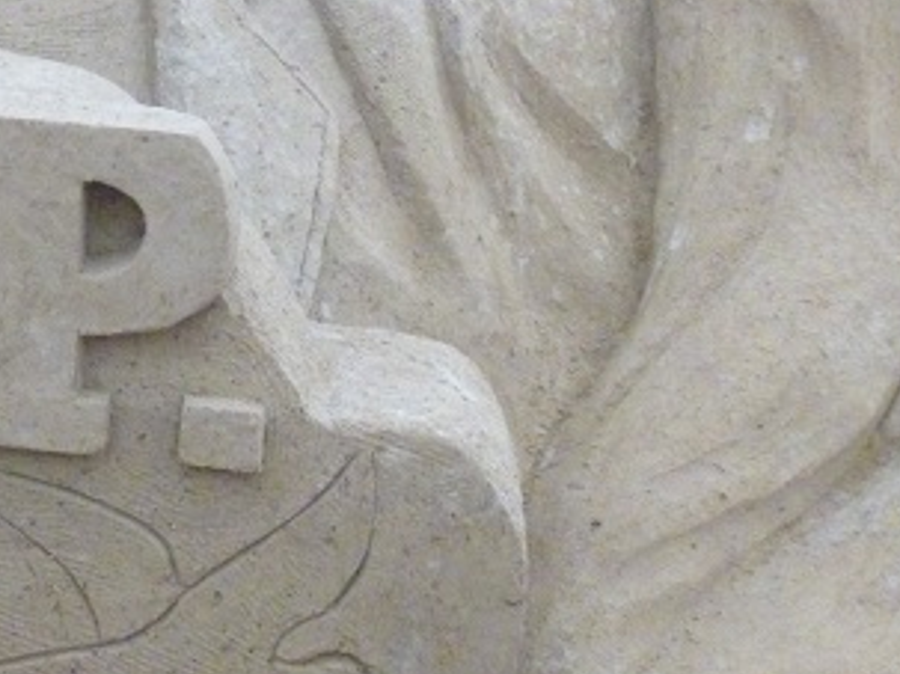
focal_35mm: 95
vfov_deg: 15.1
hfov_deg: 20.2
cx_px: 83
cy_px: -101
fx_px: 2469
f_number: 3.6
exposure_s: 1/50
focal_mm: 6.5
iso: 800
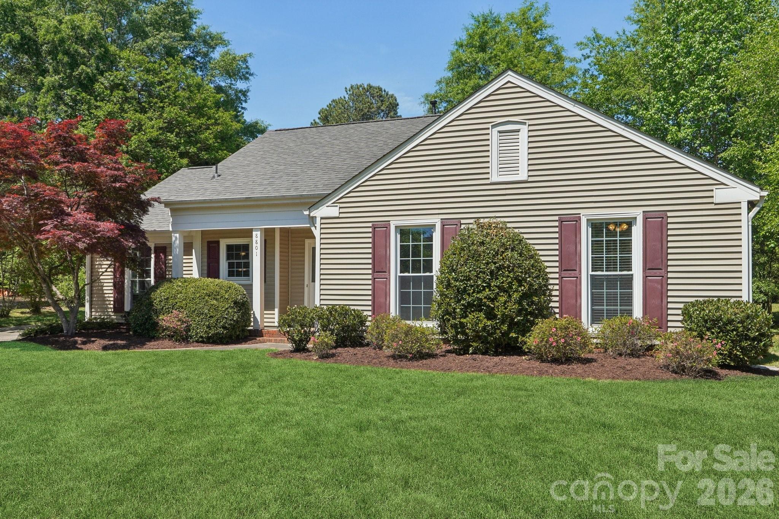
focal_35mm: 30
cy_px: 260
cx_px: 390
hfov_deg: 61.9
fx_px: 649
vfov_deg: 43.6
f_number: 8
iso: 100
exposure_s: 1/200
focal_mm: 20
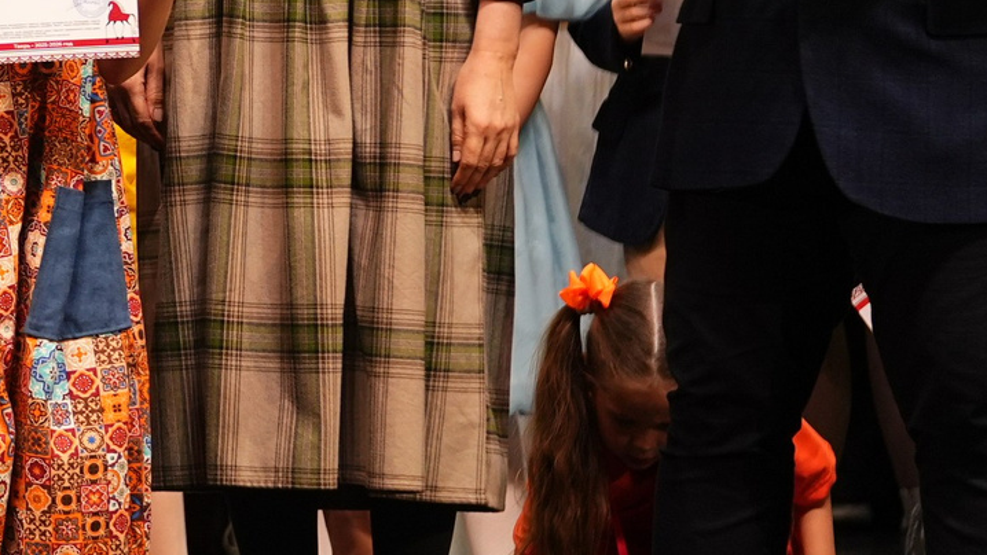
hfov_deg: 4.2
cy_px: -218
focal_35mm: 512
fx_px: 13401
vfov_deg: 2.4
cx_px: -499
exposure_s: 1/250
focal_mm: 137
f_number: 2.8
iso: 640
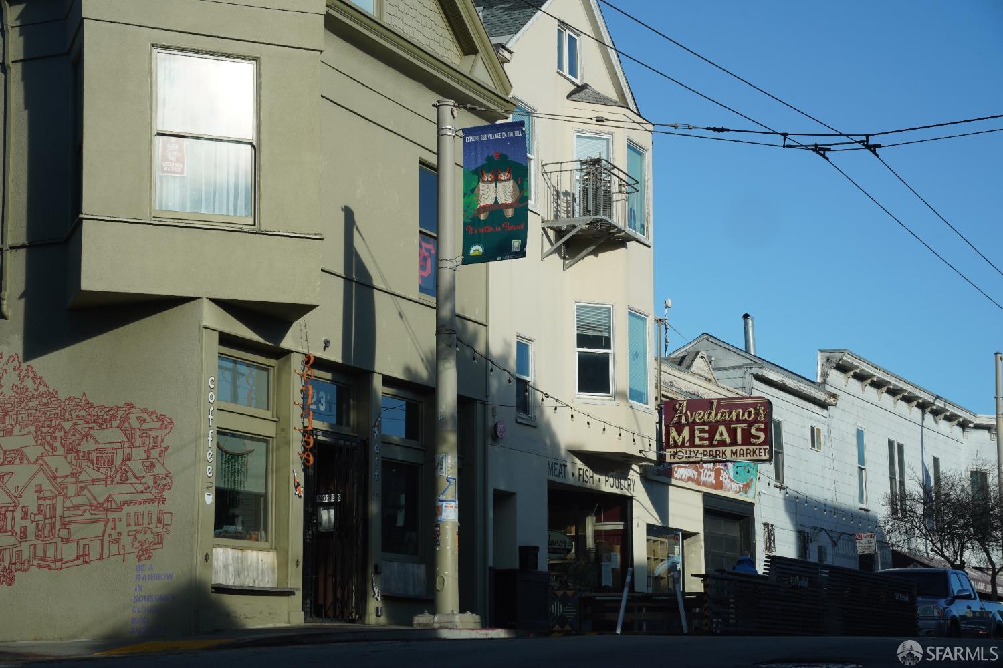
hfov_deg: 29.2
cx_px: 502
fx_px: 1922
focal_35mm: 69
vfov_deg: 19.7
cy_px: 334
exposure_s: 1/400
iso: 250
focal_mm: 69
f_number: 10
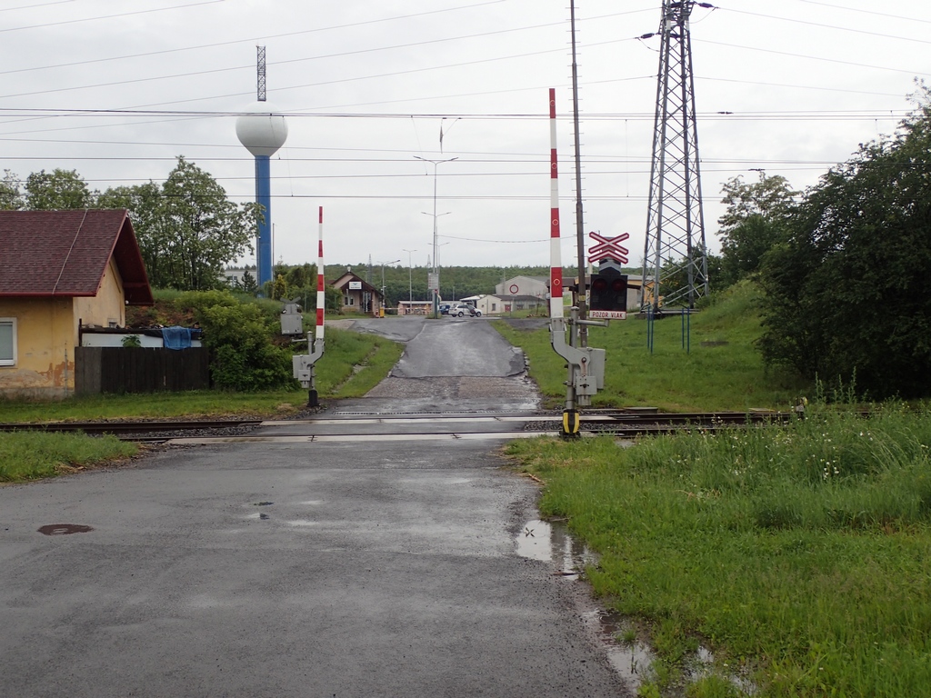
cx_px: 466
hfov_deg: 46.8
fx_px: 1076
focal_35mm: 40
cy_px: 349
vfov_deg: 36.0
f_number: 4
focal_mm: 7.34
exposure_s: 1/500
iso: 100
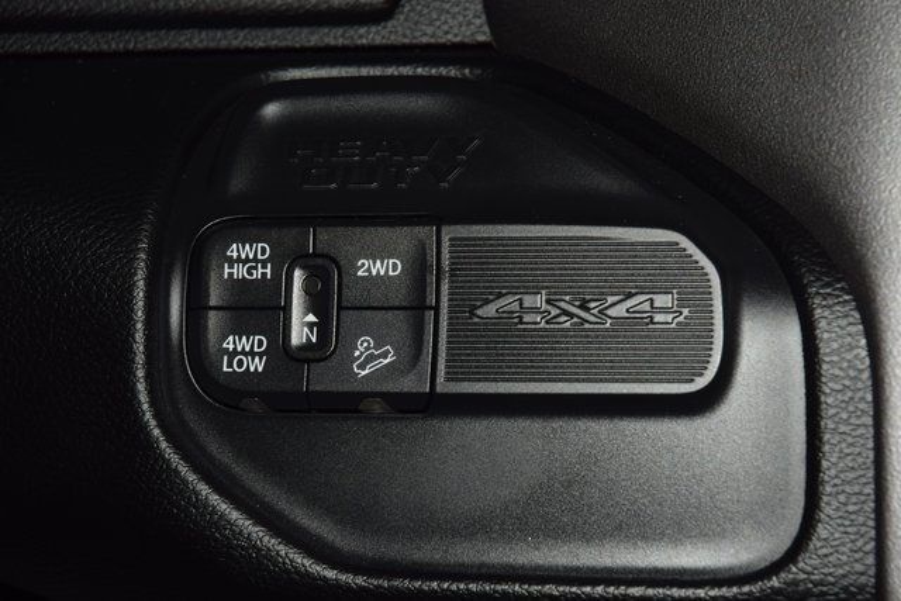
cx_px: 450
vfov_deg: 13.0
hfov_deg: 19.5
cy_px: 300
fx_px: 2628
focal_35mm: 105
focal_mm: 70
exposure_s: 1/125
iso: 100
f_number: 8
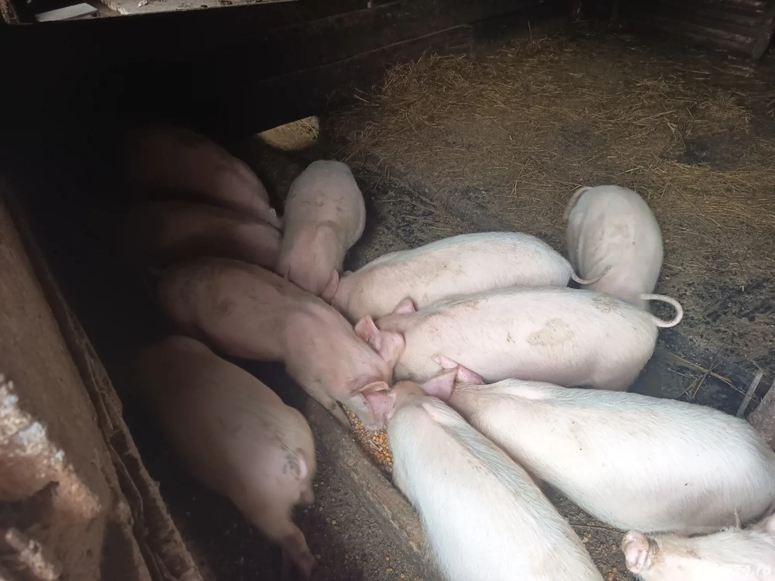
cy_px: 290
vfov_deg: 56.8
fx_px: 537
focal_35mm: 24
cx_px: 388
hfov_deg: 71.6
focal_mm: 5.27
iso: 460
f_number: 1.7
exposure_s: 1/33.3
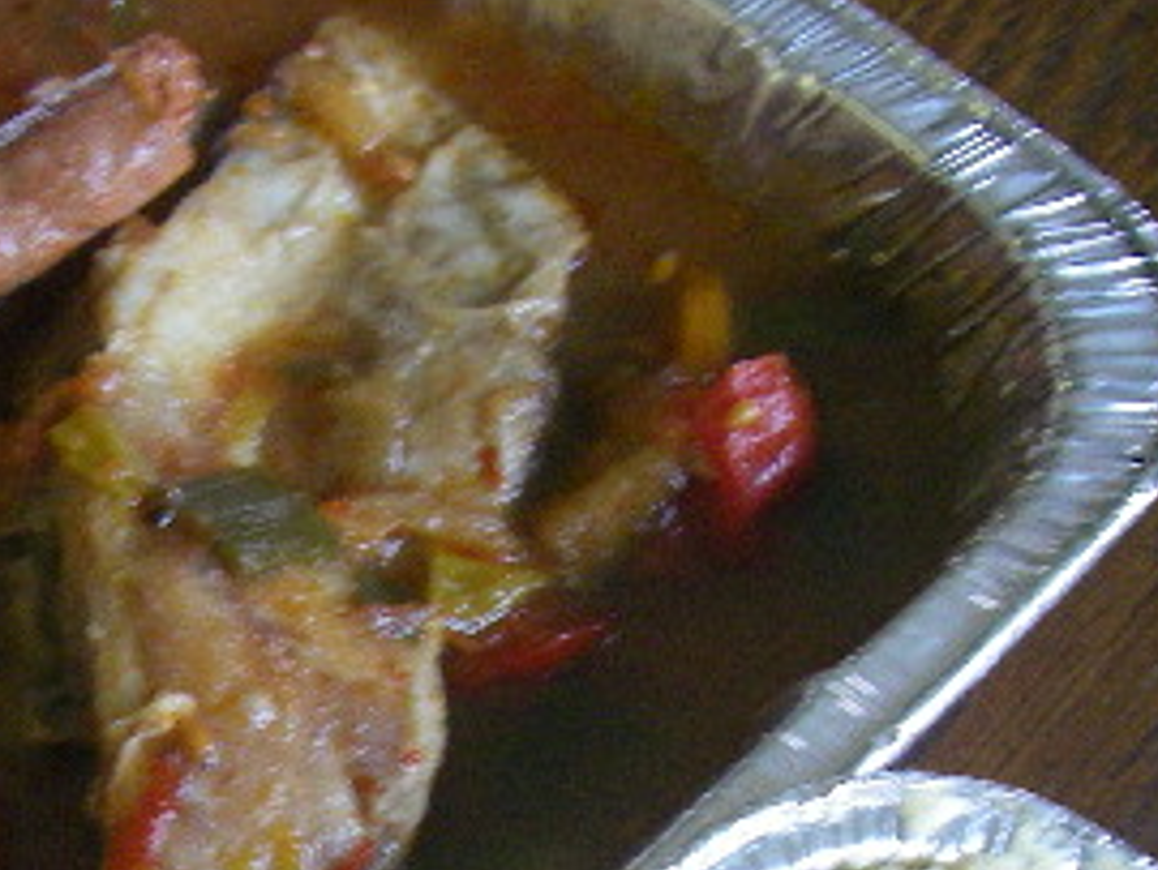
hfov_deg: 21.1
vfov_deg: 15.9
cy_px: 981
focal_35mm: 90
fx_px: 3013
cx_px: 43
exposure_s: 1/15
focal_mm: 6.3
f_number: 3.3
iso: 400
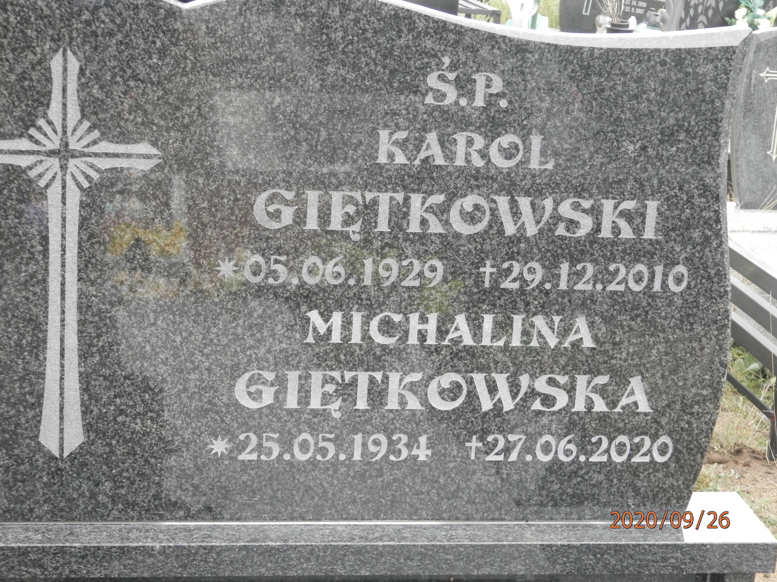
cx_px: 388
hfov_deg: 28.6
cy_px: 291
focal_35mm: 68
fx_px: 1526
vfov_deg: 21.6
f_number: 4
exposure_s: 1/50
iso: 200
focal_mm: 12.2
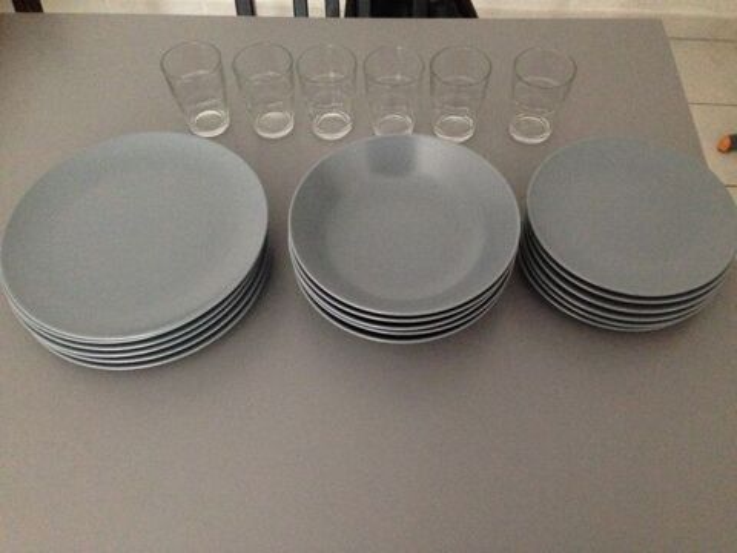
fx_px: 703
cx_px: 368
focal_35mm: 33
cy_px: 276
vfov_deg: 42.9
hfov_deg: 55.4
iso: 800
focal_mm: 4.12
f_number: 2.4
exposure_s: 1/15
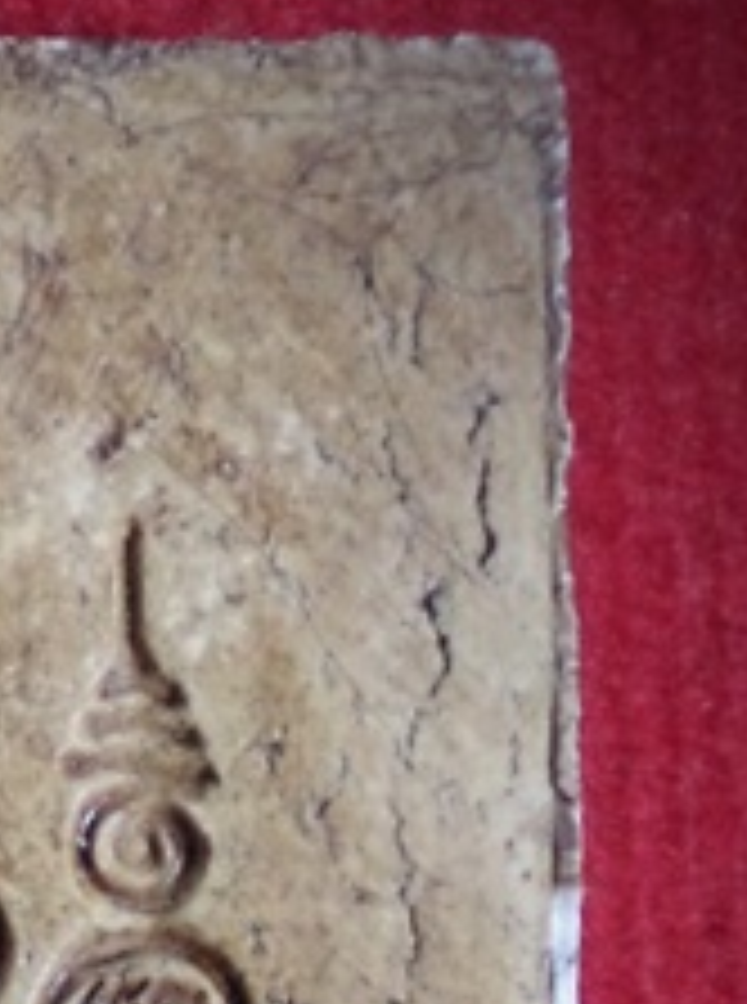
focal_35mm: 105
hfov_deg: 13.6
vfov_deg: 18.1
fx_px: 3036
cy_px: 1117
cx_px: -148
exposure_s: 1/30
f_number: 4
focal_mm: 6.9
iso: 500
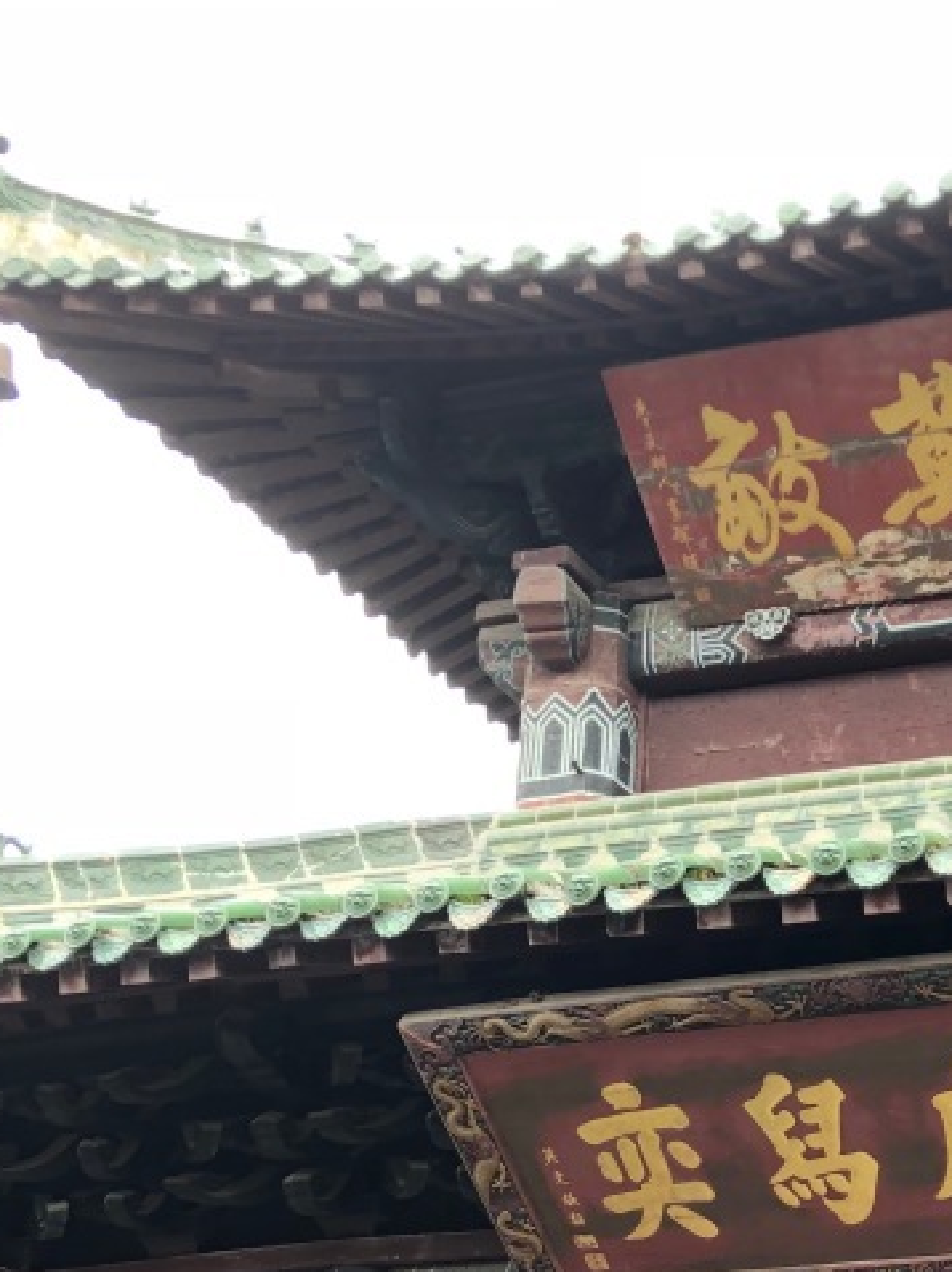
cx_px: 1003
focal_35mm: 60
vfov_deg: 31.3
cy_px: 1025
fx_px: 2202
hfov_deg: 23.2
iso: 50
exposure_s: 1/120
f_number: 1.8
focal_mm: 4
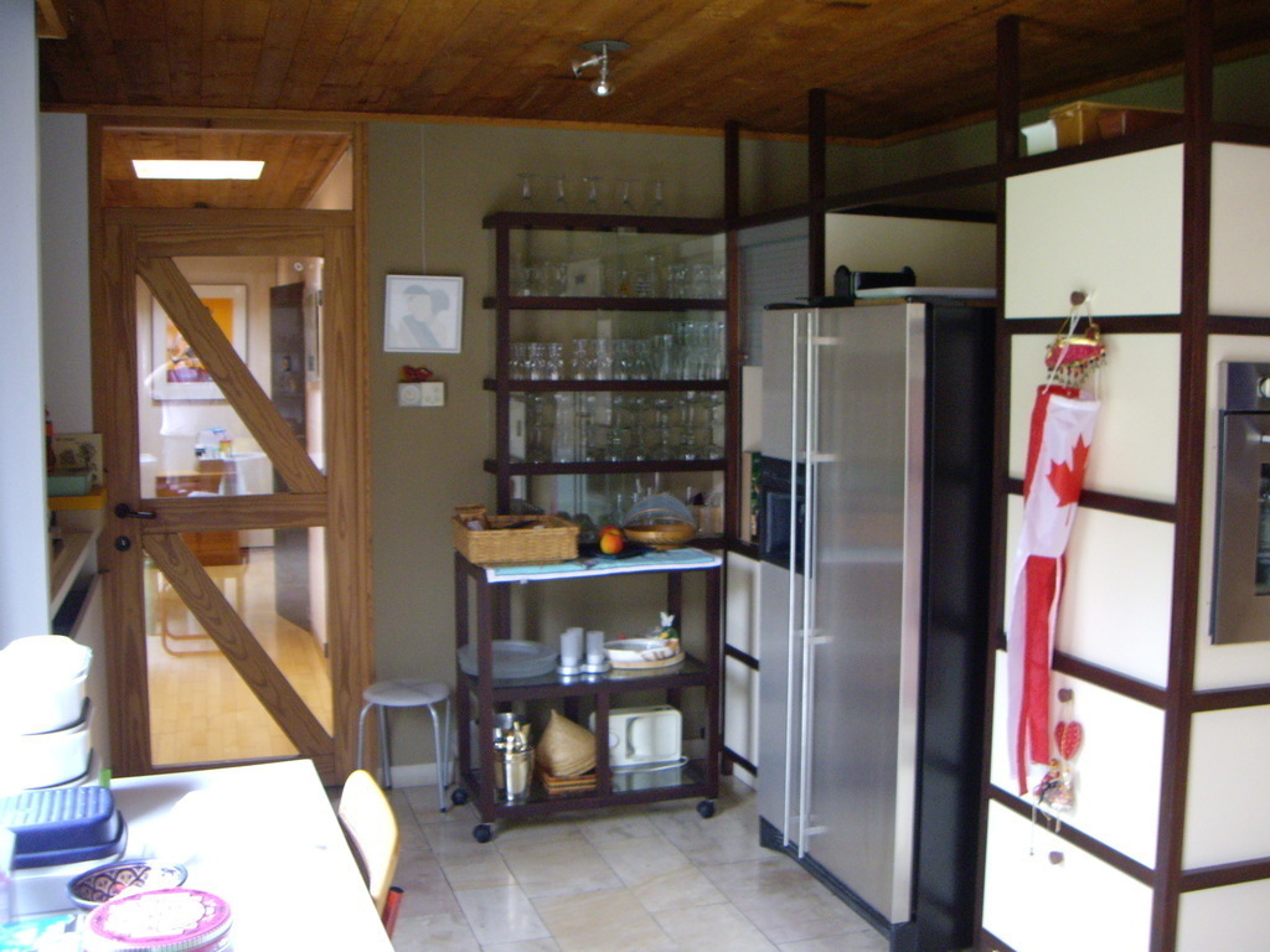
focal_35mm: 38
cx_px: 635
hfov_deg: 49.0
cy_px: 476
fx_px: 1394
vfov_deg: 37.7
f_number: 2.7
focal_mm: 6.2
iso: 200
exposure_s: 1/5
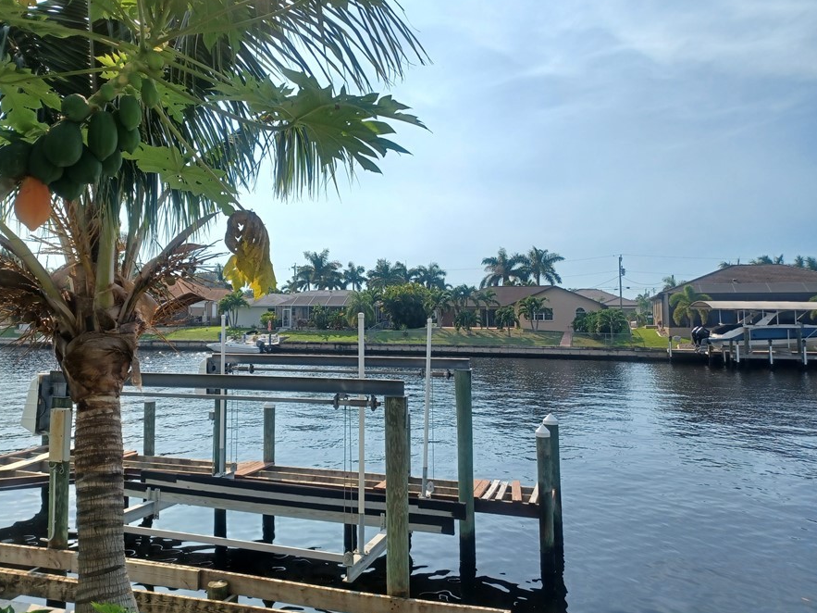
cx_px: 357
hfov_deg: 61.5
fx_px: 684
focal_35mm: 29
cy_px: 286
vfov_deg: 48.2
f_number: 1.8
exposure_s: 1/683
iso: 32
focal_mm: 4.6
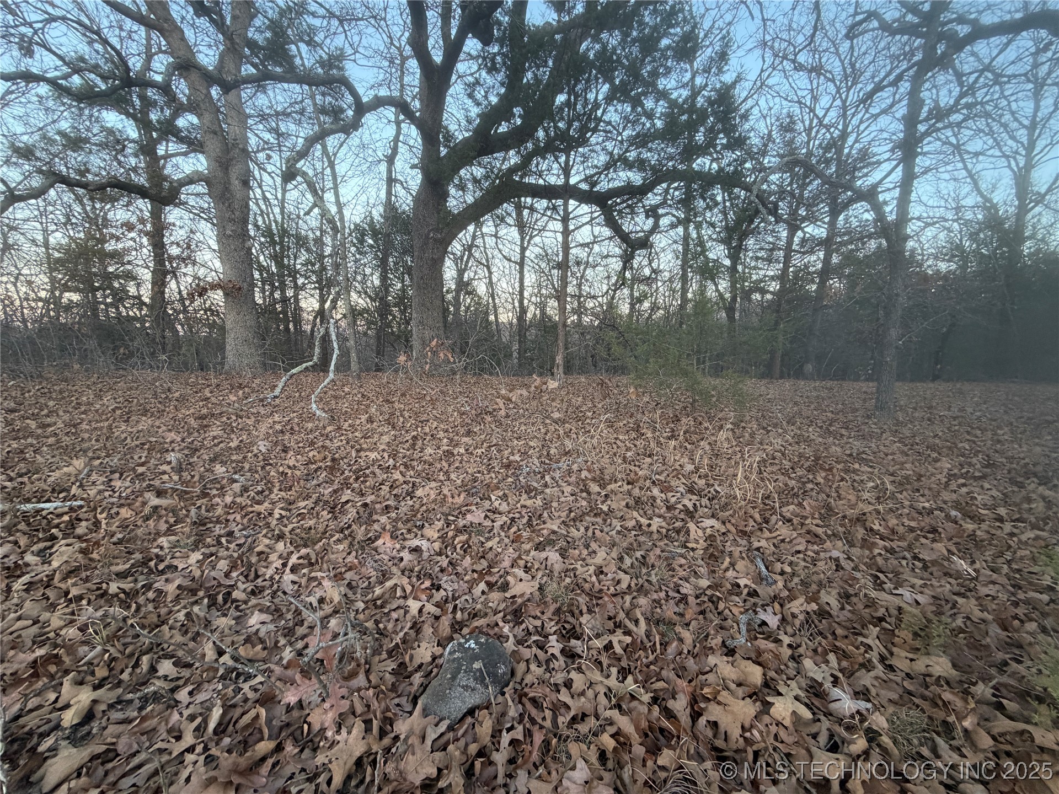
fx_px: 428
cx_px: 530
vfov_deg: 85.7
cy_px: 397
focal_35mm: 14
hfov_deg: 102.1
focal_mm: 2.22
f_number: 2.2
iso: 250
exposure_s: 1/121
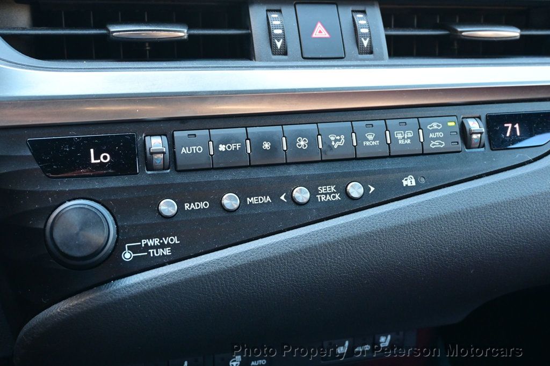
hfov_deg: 46.4
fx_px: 641
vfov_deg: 31.9
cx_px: 275
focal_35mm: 42
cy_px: 183
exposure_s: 1/50
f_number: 4.5
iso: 1250
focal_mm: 28
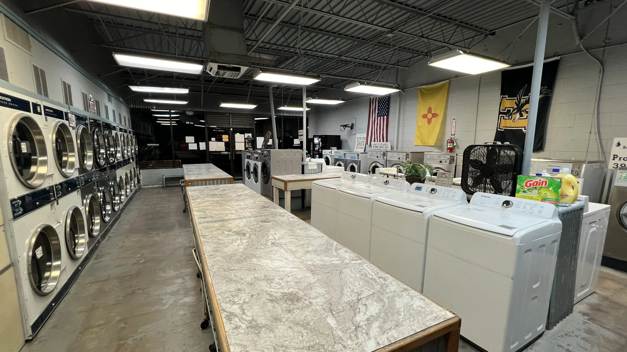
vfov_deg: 70.5
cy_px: 185
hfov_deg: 103.0
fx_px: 249
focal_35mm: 15
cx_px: 308
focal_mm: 1.57
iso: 125
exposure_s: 1/60
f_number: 1.8
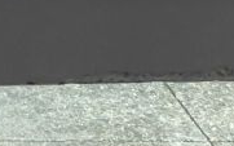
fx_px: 1256
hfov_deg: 9.4
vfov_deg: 6.6
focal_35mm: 197
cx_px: -337
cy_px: 200
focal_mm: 4
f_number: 1.8
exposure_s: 1/30
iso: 25
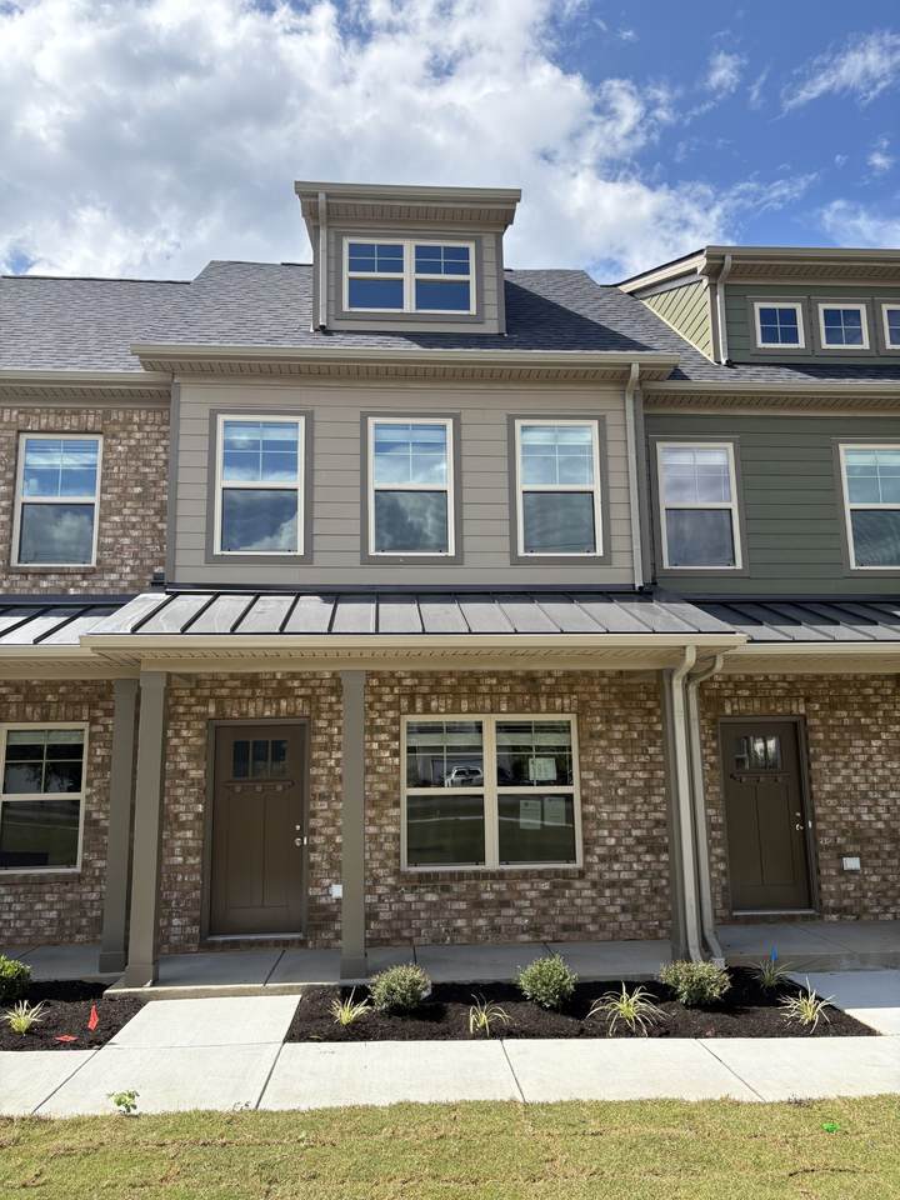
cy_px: 600
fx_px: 901
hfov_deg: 53.1
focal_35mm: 26
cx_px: 450
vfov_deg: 67.3
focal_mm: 5.96
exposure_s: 1/2865
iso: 64
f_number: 1.6
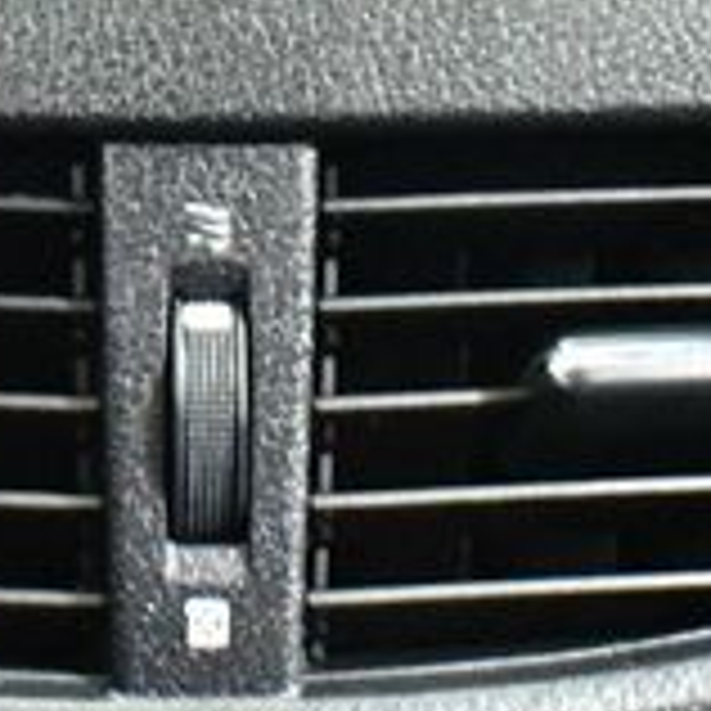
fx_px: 2882
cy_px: 189
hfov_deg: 14.0
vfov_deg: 14.0
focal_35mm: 124
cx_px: 220
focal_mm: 18
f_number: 3.5
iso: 12800
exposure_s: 1/20
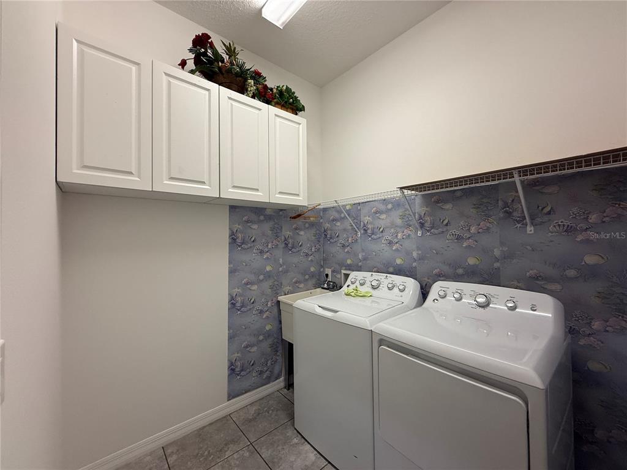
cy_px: 235
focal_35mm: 14
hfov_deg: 102.1
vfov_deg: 85.7
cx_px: 314
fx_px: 254
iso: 200
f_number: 2.2
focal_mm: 2.22
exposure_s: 1/120
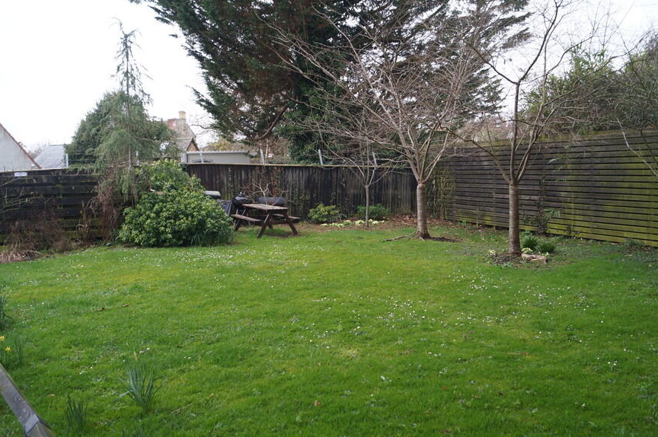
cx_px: 361
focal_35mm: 32
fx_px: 584
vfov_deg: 41.0
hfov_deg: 58.7
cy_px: 230
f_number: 4
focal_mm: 18
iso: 160
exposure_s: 1/60
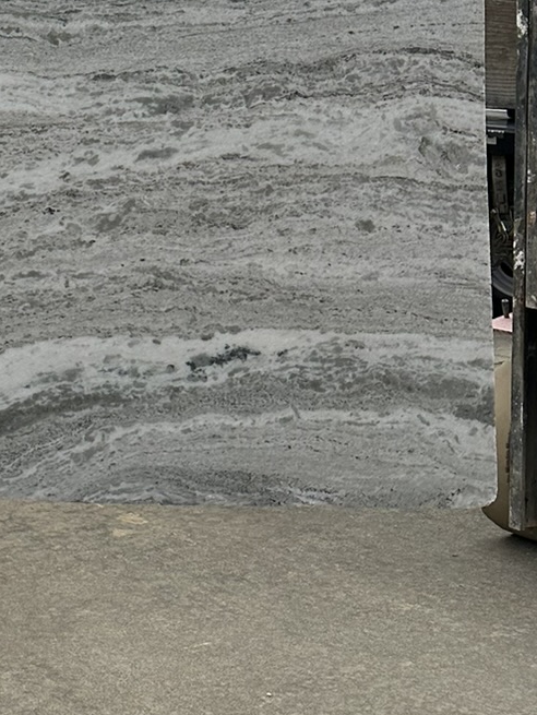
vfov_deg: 24.4
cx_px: -231
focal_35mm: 75
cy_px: -55
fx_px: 1550
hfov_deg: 17.9
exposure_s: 1/6623
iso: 80
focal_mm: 6.86
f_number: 1.78
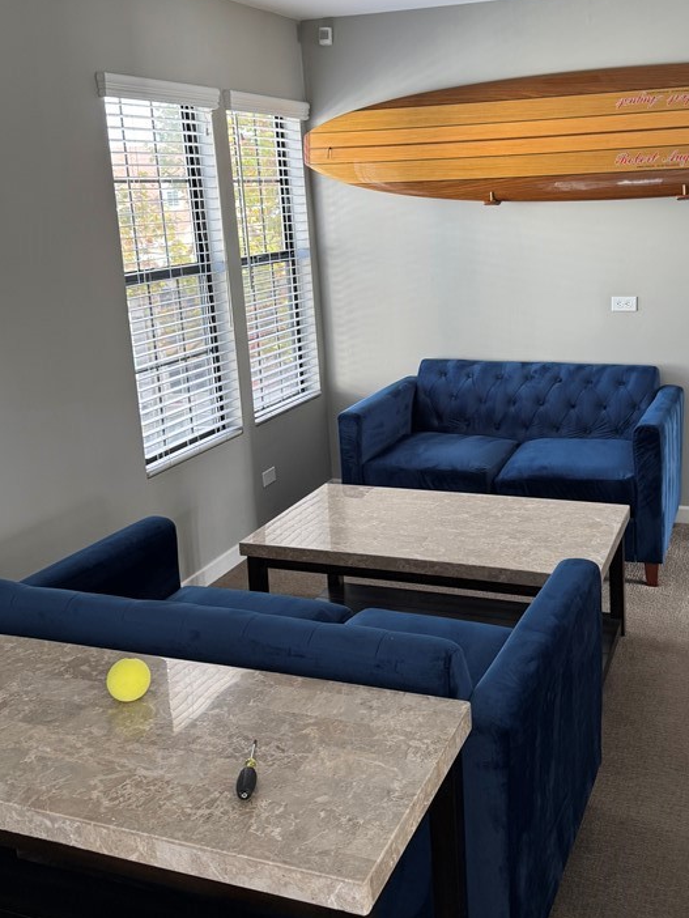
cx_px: 438
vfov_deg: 52.4
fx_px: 928
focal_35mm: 35
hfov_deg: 40.4
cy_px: 381
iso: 125
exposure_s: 1/121
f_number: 1.78
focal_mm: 6.76
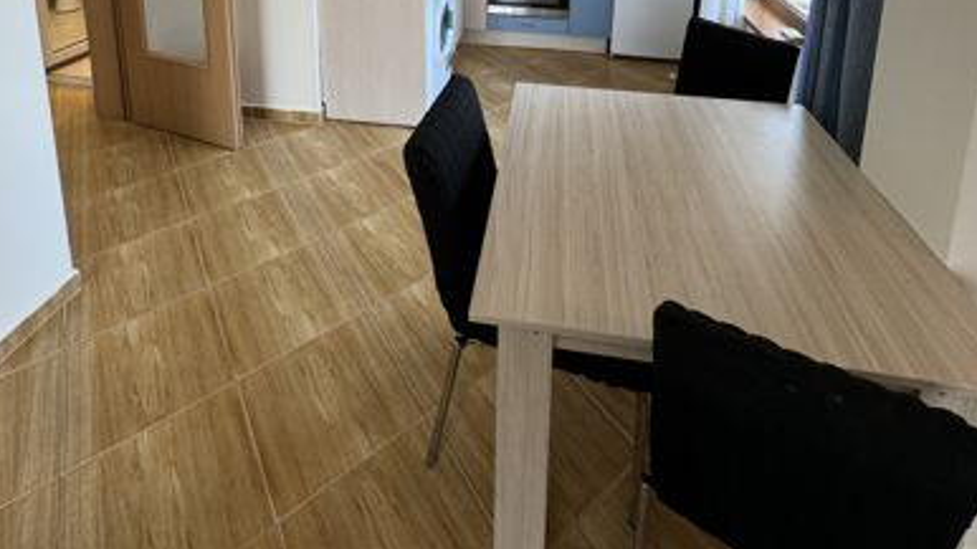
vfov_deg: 41.5
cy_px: -68
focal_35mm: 21
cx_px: 480
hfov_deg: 83.8
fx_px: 544
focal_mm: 2.22
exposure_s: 1/50
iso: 160
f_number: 2.2
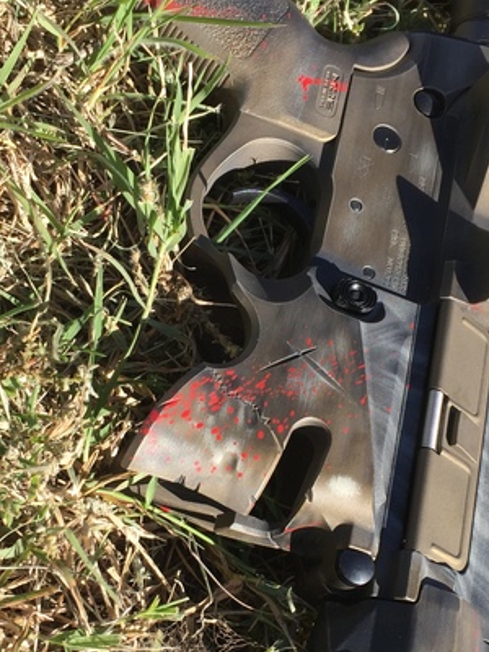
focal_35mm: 58
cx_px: 225
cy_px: 417
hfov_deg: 25.2
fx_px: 1092
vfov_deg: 33.0
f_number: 2.2
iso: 32
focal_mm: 4.15
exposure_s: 1/1163
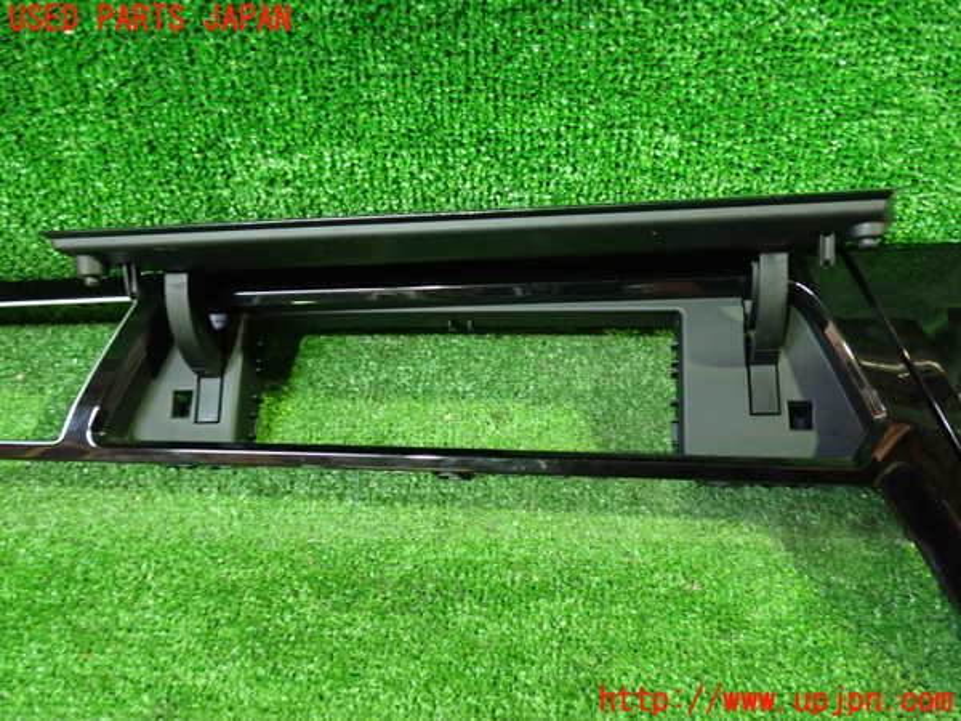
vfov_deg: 46.8
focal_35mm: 30
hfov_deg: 60.0
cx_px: 480
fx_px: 833
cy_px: 360
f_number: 2.3
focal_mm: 5.4
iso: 800
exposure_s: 1/25
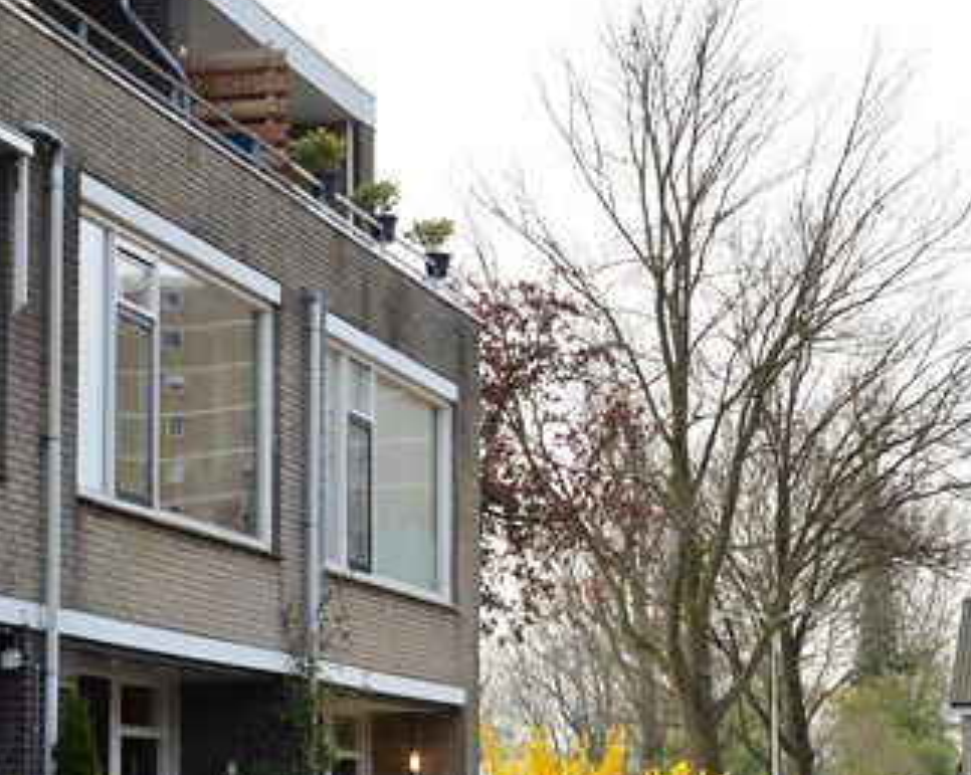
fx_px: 2814
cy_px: 609
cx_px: 522
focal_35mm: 98
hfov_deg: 19.6
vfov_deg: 15.6
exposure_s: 1/100
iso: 200
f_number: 7.1
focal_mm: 28
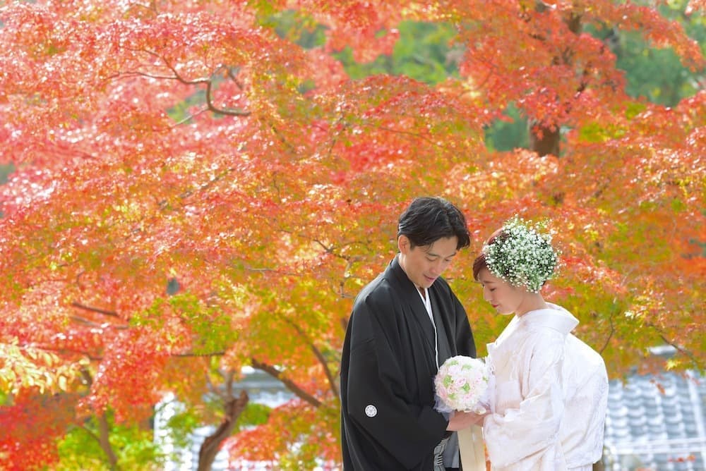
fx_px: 2845
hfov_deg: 14.1
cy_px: 236
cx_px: 353
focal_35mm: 145
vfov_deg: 9.5
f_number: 7.1
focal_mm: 145
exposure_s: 1/200
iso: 800
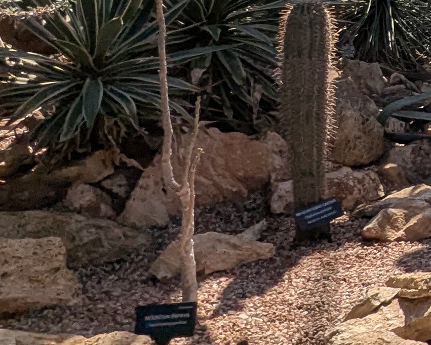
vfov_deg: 19.4
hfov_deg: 19.7
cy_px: -59
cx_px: 745
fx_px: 957
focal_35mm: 75
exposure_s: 1/2445
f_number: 2.2
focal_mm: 2.35
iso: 43
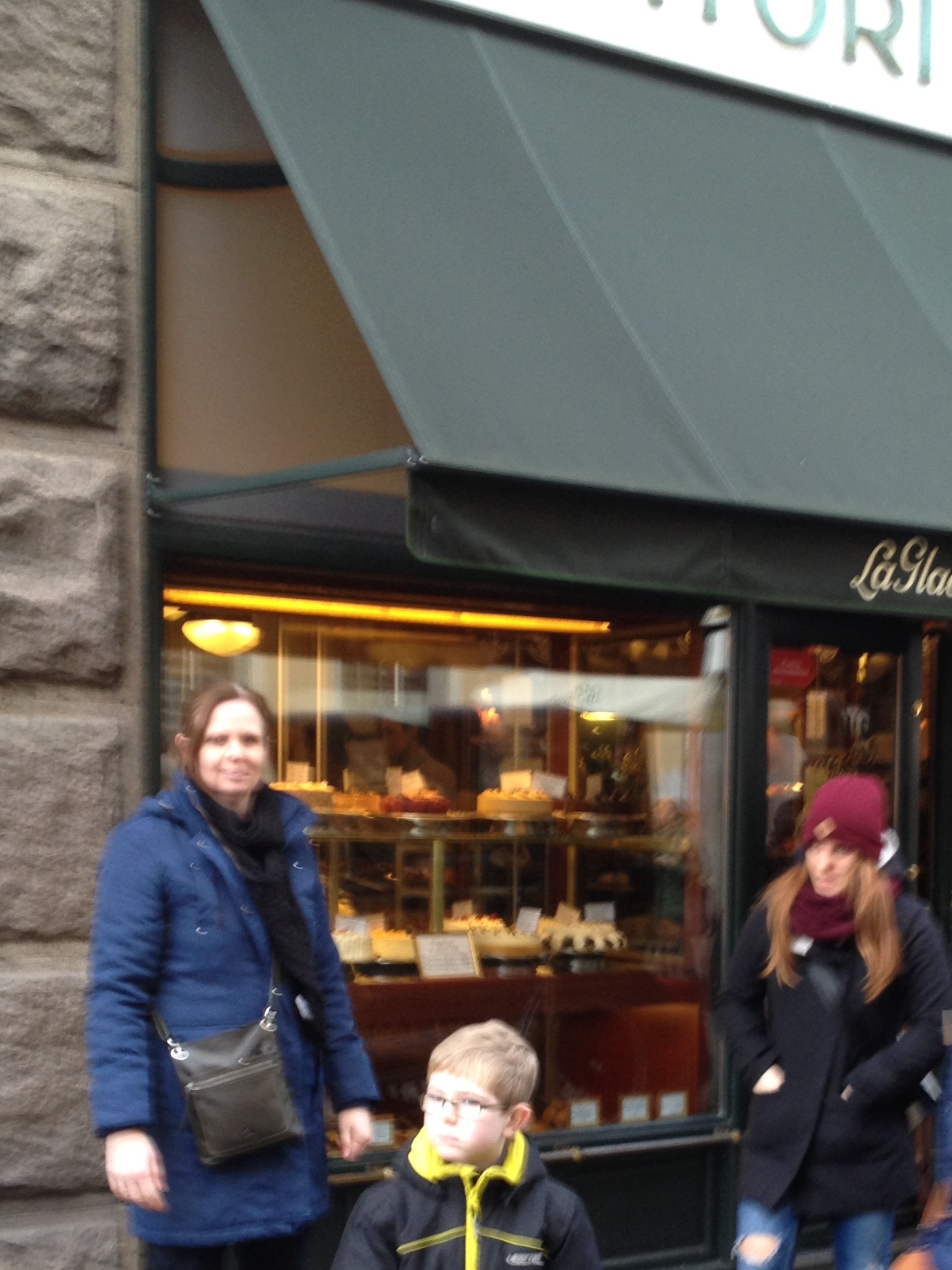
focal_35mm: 62
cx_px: 637
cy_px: 925
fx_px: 2274
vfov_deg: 30.8
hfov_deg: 23.5
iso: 50
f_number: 2.4
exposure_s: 1/24
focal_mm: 4.28
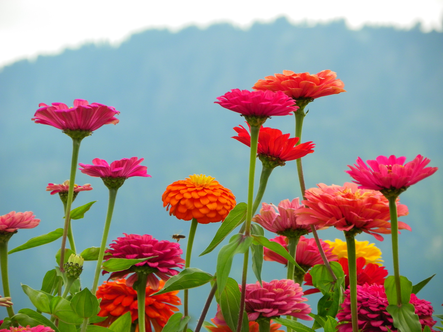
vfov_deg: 4.4
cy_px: 166
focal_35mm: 337
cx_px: 222
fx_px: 4312
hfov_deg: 5.9
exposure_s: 1/160
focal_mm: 59.9
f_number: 5
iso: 64
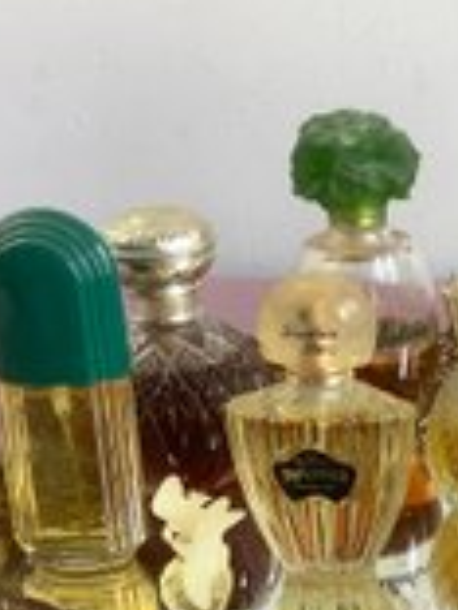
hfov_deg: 20.5
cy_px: 358
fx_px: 1200
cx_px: 515
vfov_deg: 28.5
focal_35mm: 68
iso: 80
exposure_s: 1/60
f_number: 2.4
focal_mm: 3.3
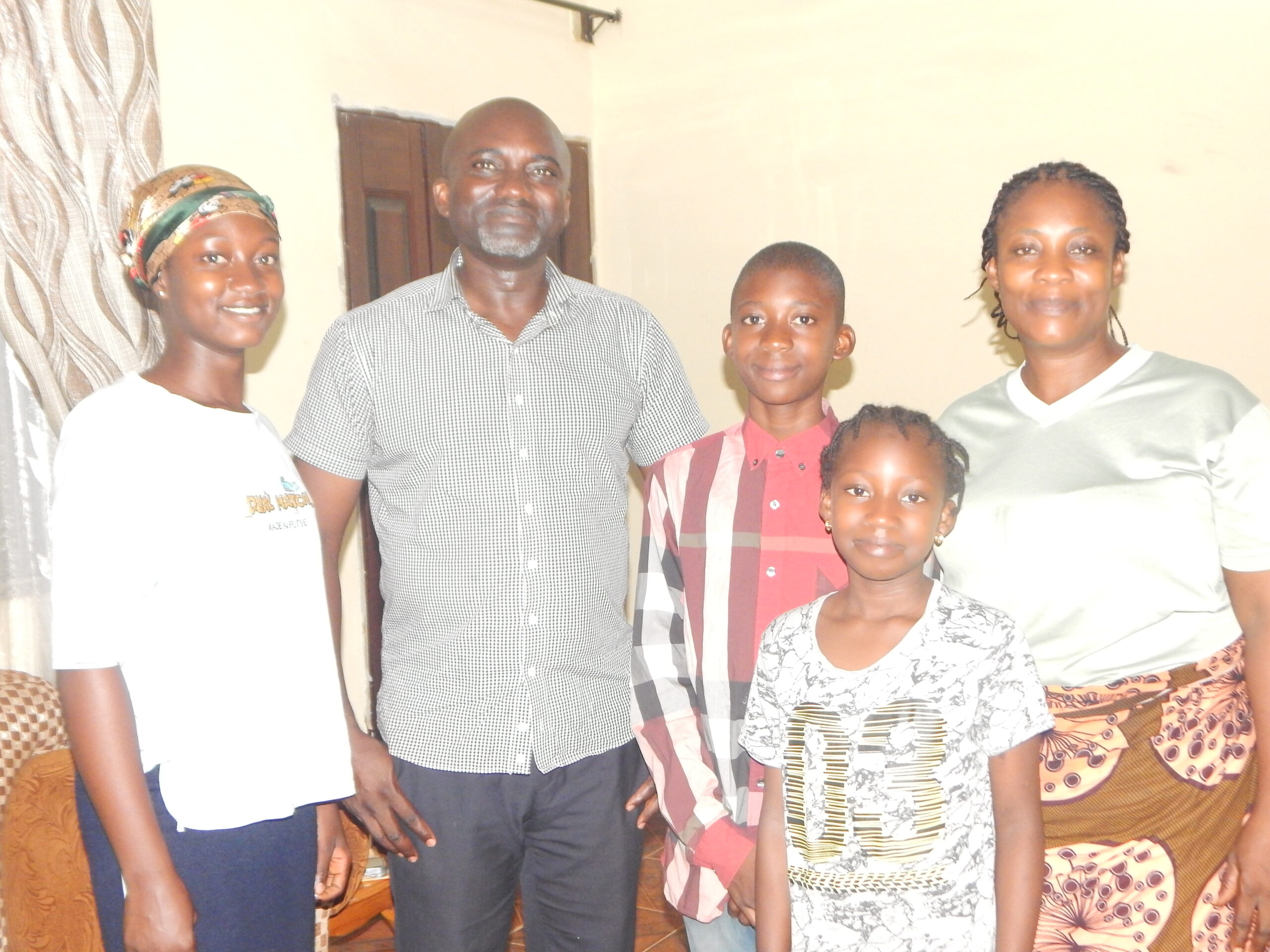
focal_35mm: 43
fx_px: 1578
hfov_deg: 43.9
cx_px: 635
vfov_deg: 33.6
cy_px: 476
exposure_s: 1/30
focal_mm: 7.7
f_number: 3.6
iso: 720
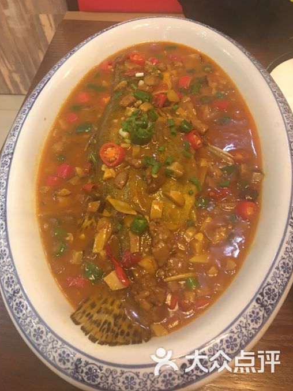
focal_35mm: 30
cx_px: 144
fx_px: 338
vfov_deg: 59.9
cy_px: 189
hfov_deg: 46.8
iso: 100
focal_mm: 4.15
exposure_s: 1/4
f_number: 2.2
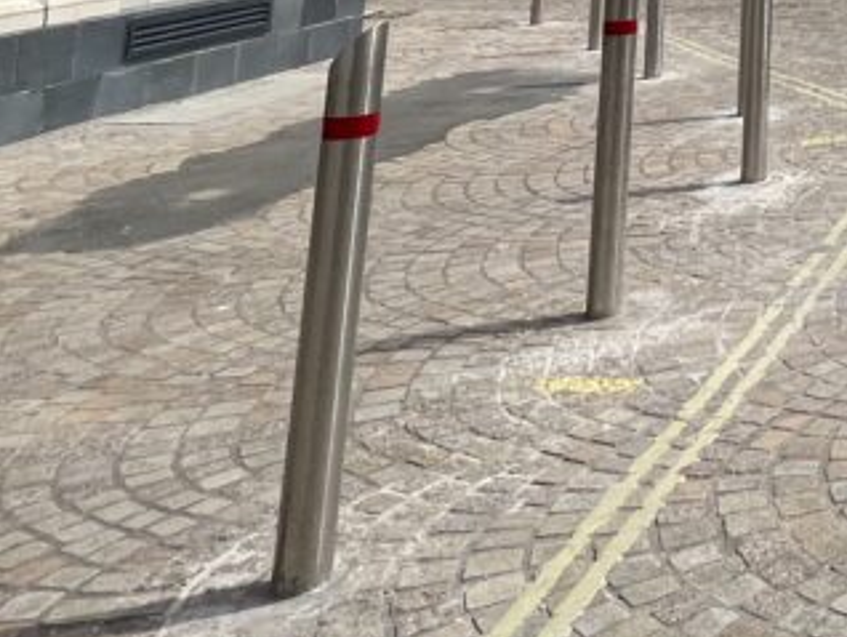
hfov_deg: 29.2
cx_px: 1169
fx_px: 1200
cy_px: -426
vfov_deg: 22.0
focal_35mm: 49
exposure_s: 1/4219
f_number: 1.8
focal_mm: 1.57
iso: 40
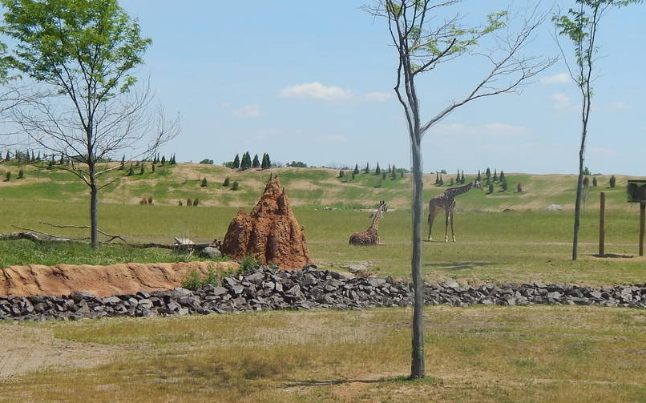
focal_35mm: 80
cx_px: 411
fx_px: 1408
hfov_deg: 25.8
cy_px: 230
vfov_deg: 16.3
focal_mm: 6.8
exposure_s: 1/400
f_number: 6.9
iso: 125
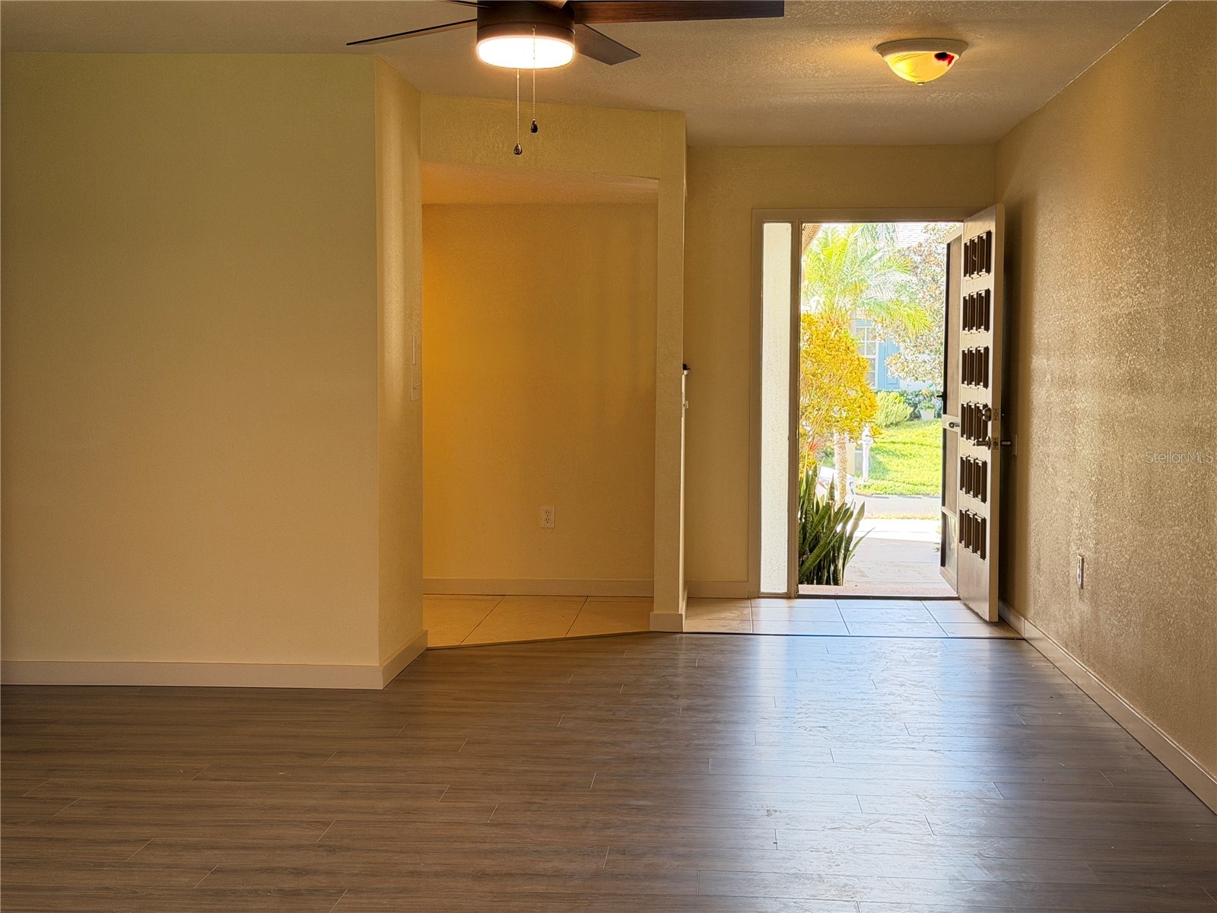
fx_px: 1688
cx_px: 608
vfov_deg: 30.3
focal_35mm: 48
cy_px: 456
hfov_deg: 39.7
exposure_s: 1/120
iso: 100
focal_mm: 6.76
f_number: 1.78
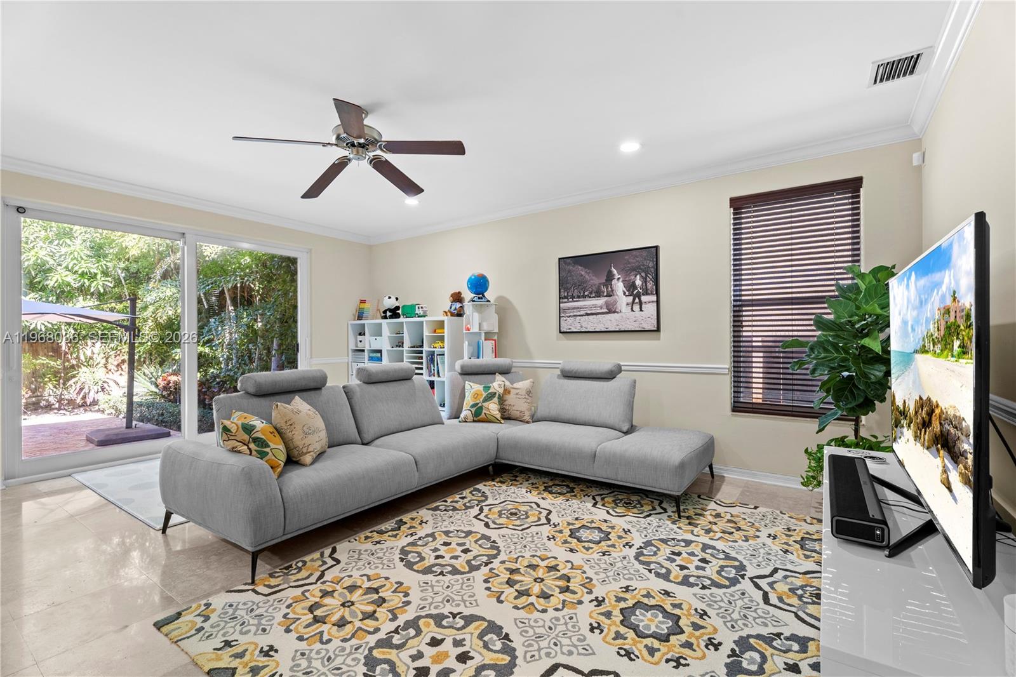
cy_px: 338
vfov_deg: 73.7
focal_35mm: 16
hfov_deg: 96.7
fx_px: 451
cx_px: 508
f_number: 8
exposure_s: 1/4
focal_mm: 16
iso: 400
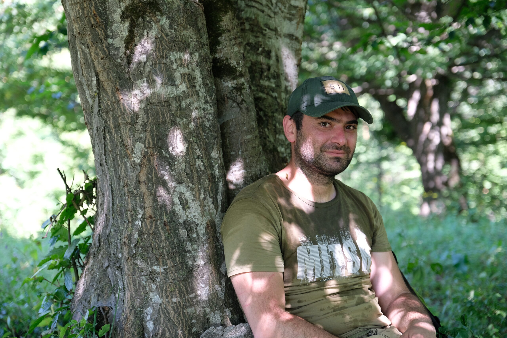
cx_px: 254
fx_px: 1169
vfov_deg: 16.5
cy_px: 169
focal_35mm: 83
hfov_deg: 24.5
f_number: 2.8
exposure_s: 1/250
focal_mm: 55
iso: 800
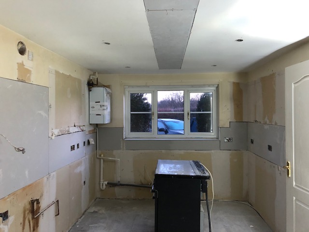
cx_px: 154
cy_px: 116
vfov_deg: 49.7
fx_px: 250
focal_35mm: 28
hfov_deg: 63.4
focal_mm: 4
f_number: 1.8
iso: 80
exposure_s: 1/15
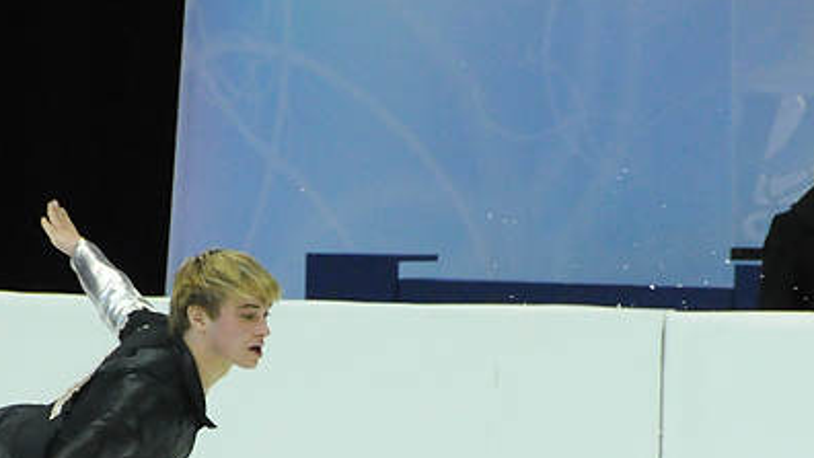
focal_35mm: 634
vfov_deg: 1.9
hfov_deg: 3.4
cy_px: 459
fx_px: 13688
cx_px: 206
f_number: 5.6
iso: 3200
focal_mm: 200
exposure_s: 1/640
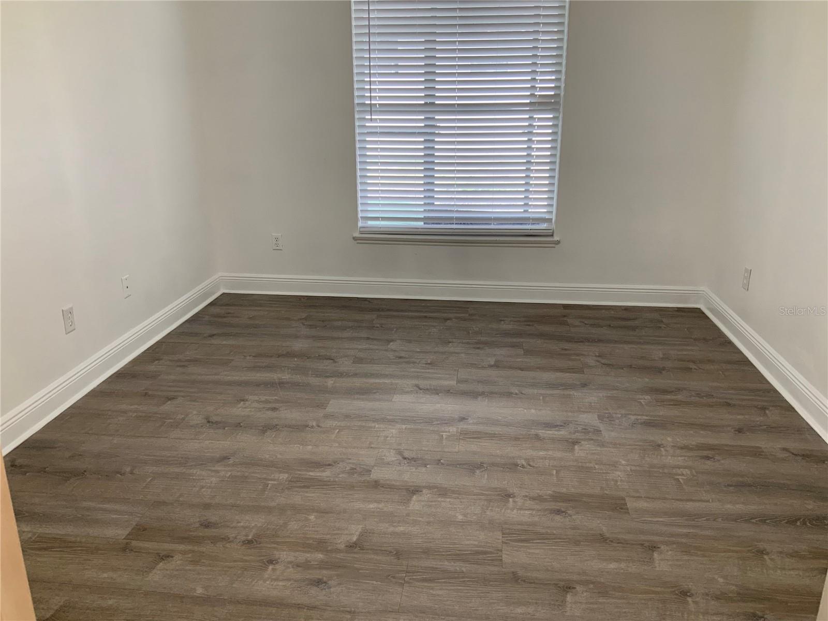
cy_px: 310
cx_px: 414
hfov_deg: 61.7
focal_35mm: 29
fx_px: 694
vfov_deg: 48.2
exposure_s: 1/120
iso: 64
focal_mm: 3
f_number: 1.8
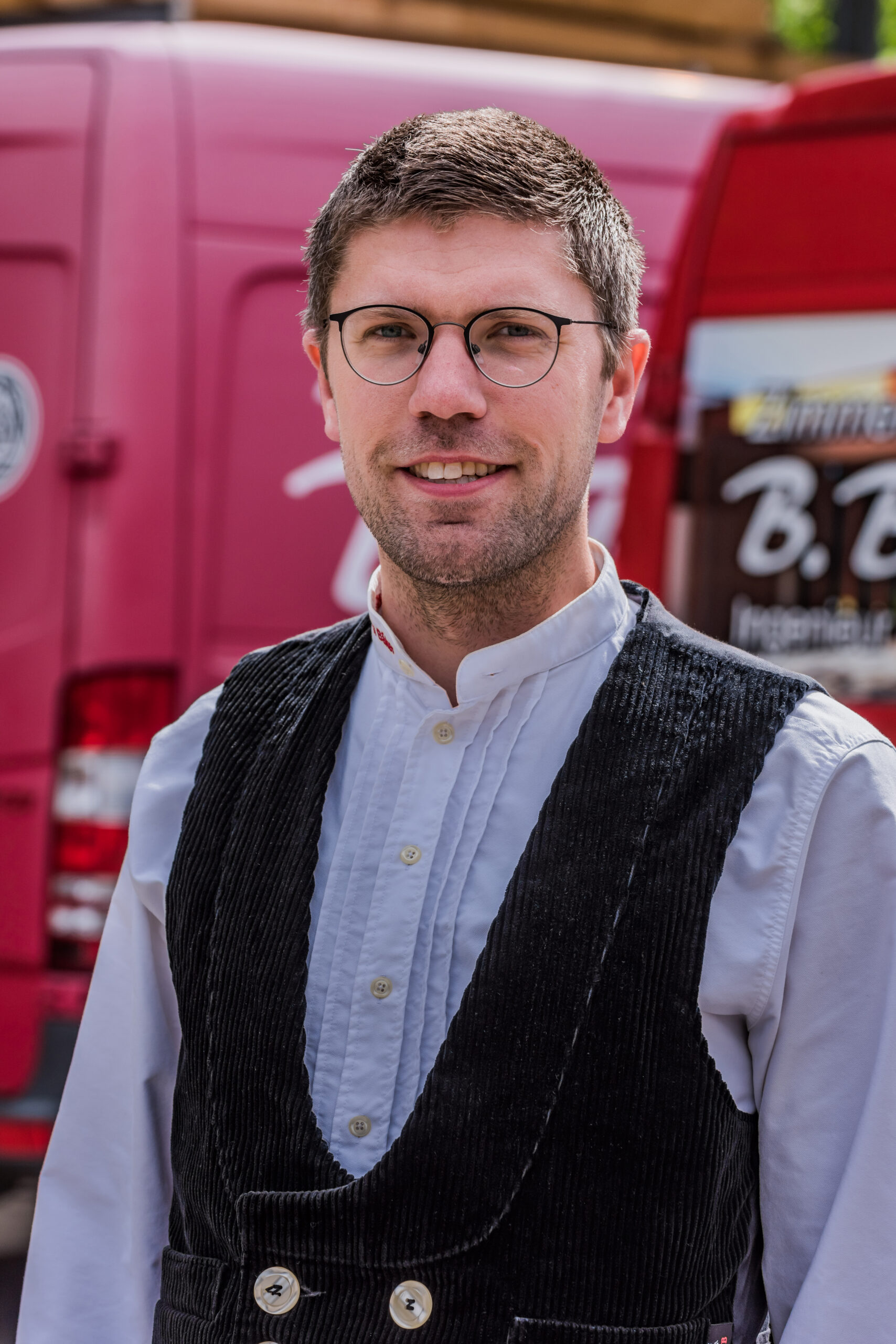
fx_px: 4664
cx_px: 448
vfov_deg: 16.4
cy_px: 672
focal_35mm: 125
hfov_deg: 11.0
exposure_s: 1/800
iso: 250
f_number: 8
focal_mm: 125
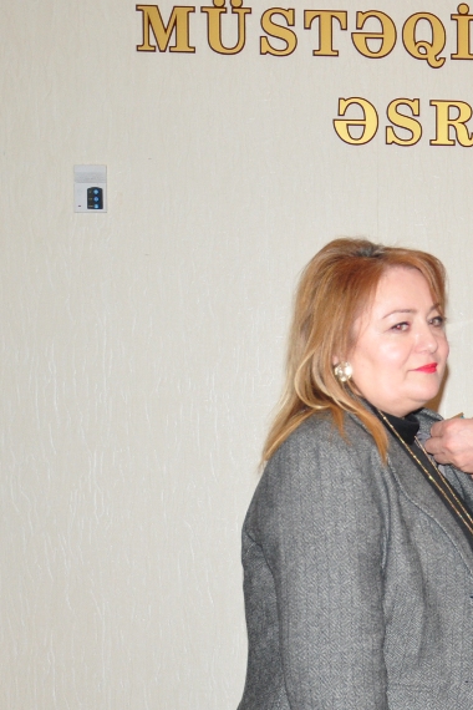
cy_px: 426
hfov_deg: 17.2
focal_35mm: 77
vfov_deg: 26.3
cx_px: 507
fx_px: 1517
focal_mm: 26
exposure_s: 1/160
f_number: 4
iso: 640
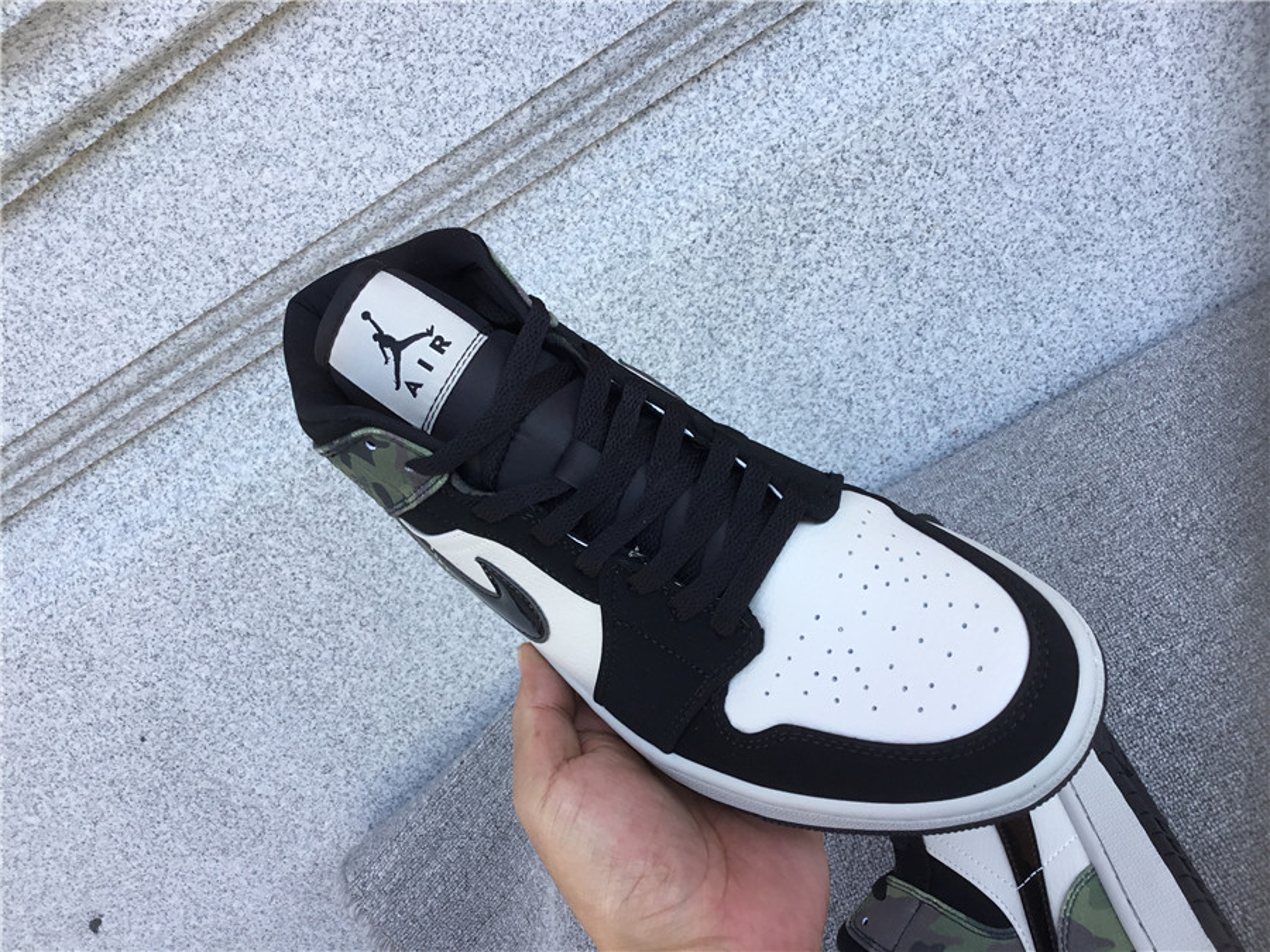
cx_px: 635
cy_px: 476
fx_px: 1137
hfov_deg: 58.4
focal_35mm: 31
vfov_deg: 45.4
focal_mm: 3.3
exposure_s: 1/257
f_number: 2.4
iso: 25
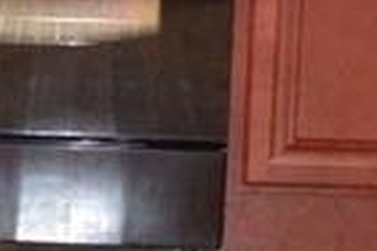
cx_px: -51
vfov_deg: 7.0
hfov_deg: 10.4
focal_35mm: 196
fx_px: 2052
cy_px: -19
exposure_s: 1/60
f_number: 3.5
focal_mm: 18
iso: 2200
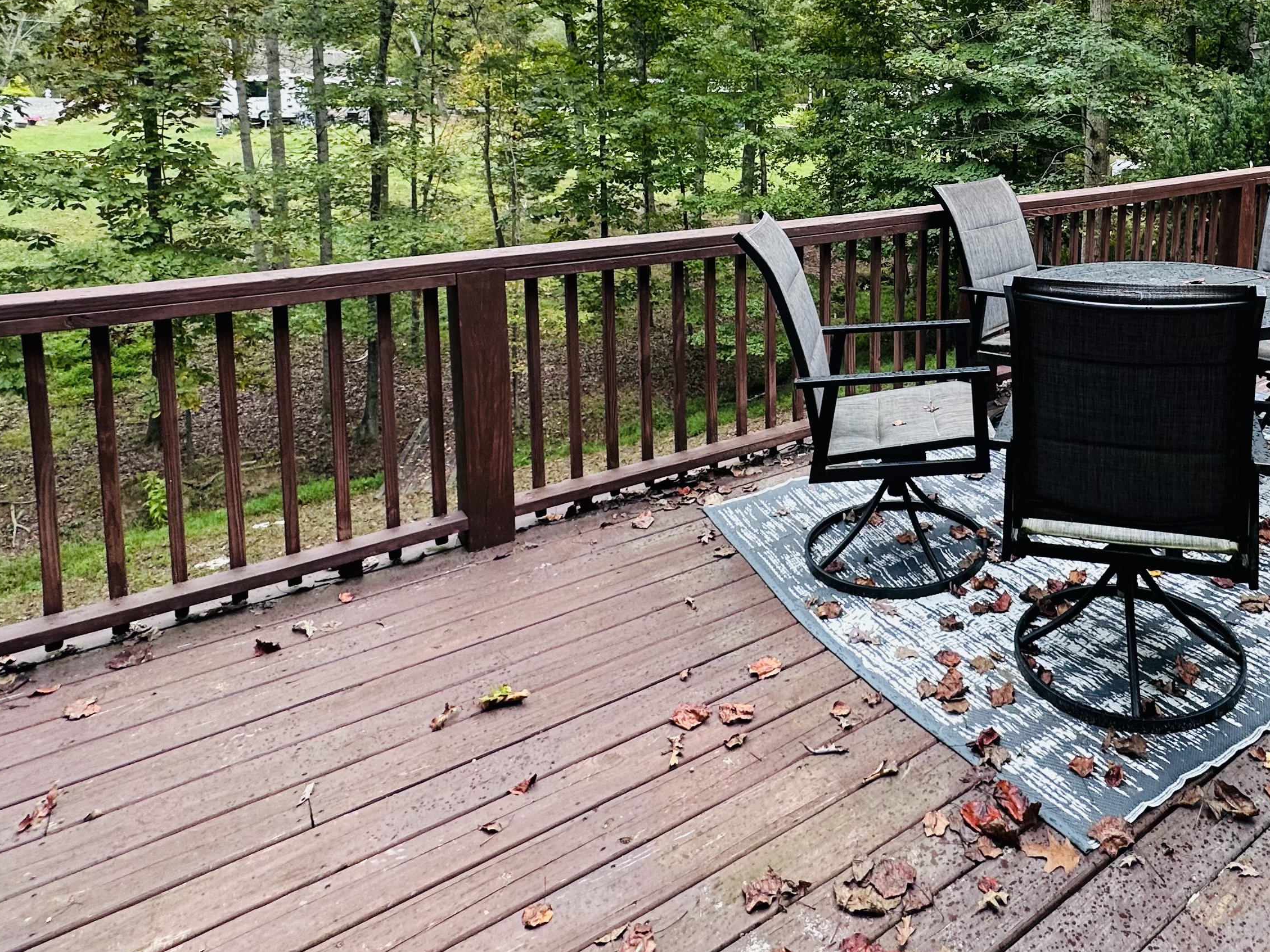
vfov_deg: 50.5
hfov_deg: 65.9
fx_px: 917
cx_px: 921
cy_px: 152
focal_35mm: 25
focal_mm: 2.22
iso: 80
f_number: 2.2
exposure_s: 1/99
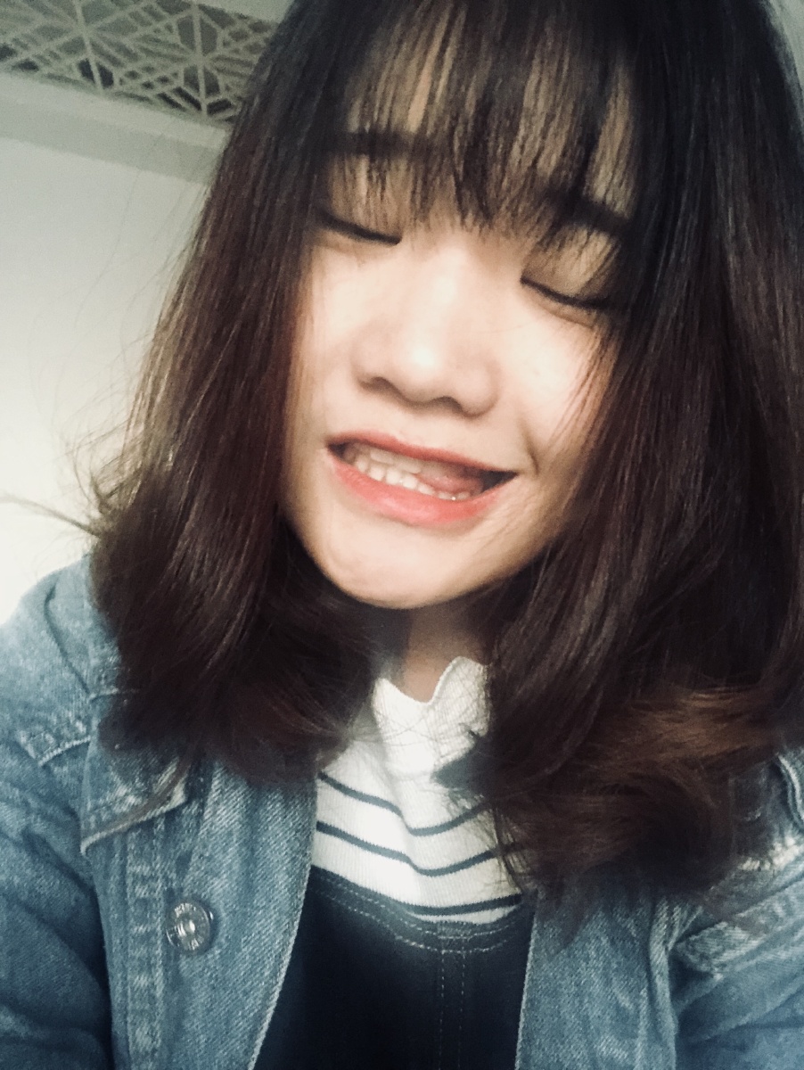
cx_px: 402
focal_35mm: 32
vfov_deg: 56.8
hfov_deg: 44.2
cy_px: 535
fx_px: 990
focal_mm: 2.87
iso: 500
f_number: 2.2
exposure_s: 1/20
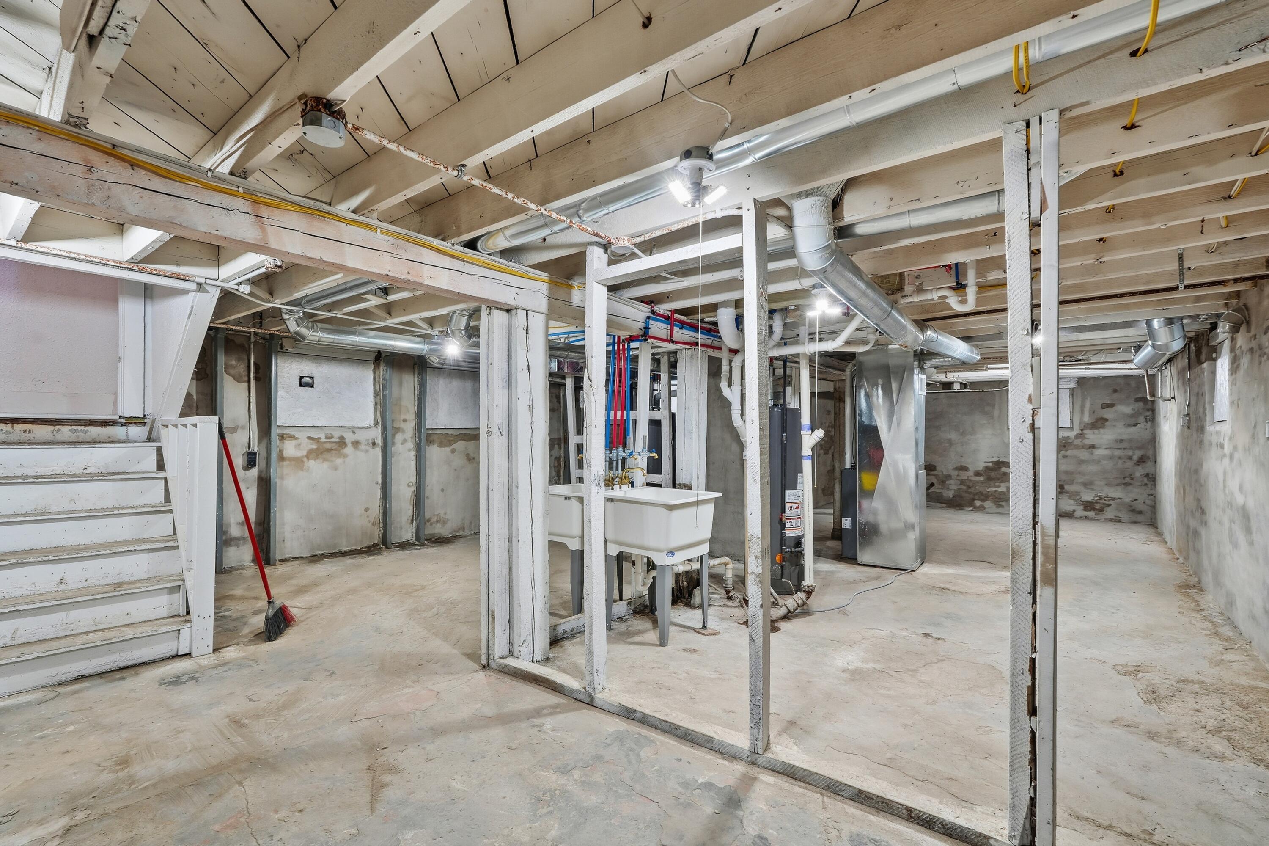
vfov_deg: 73.7
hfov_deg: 96.7
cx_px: 634
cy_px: 423
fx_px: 564
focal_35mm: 16
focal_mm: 16
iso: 100
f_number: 8
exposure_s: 1/30
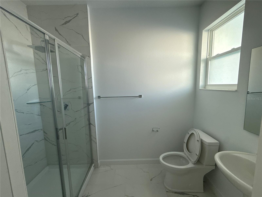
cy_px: 98
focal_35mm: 14
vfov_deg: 85.7
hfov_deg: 102.1
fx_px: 106
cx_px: 131
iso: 200
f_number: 2.2
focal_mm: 2.22
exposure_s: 1/99
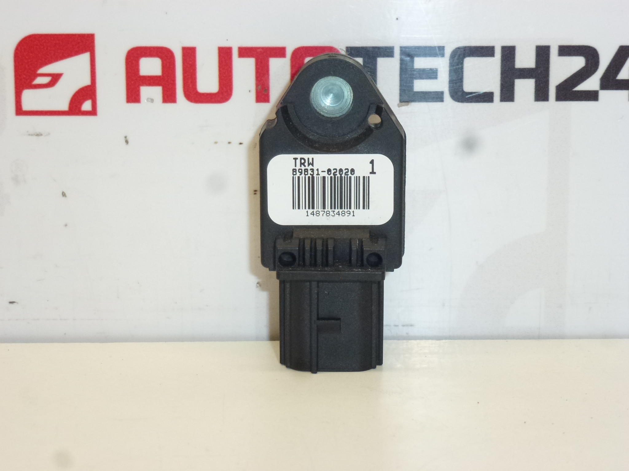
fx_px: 1381
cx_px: 314
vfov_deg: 19.4
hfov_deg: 25.7
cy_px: 236
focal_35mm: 76
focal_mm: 13.6
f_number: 4.7
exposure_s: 1/160
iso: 400
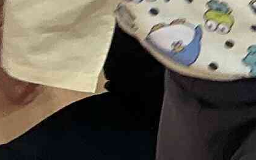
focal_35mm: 222
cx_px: 399
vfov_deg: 5.7
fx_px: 1549
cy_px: -203
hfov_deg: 9.2
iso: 50
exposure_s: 1/100
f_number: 1.8
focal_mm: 3
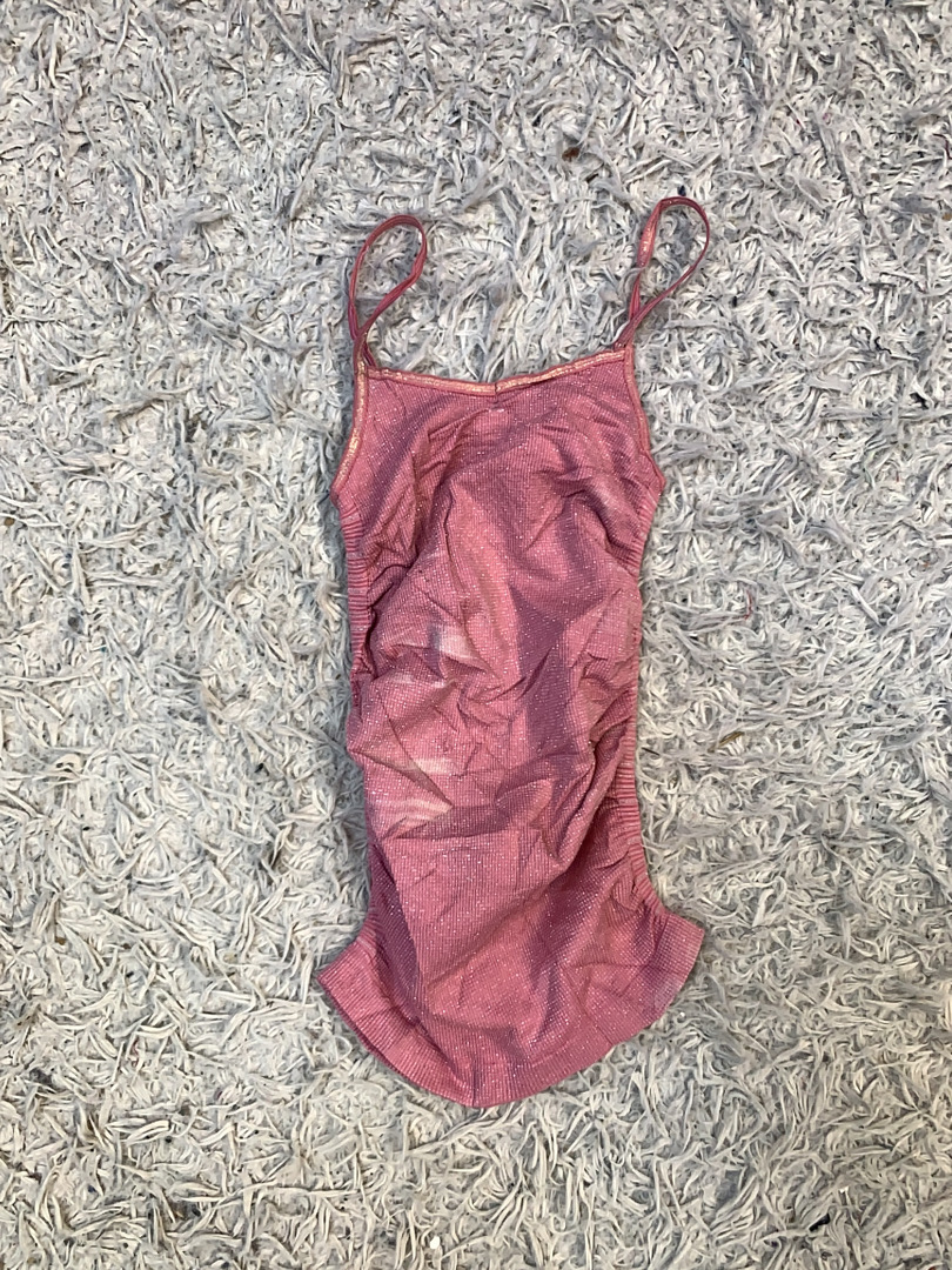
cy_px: 635
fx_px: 953
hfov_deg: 53.1
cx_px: 476
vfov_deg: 67.3
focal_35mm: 26
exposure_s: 1/100
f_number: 1.8
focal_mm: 4.25
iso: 32
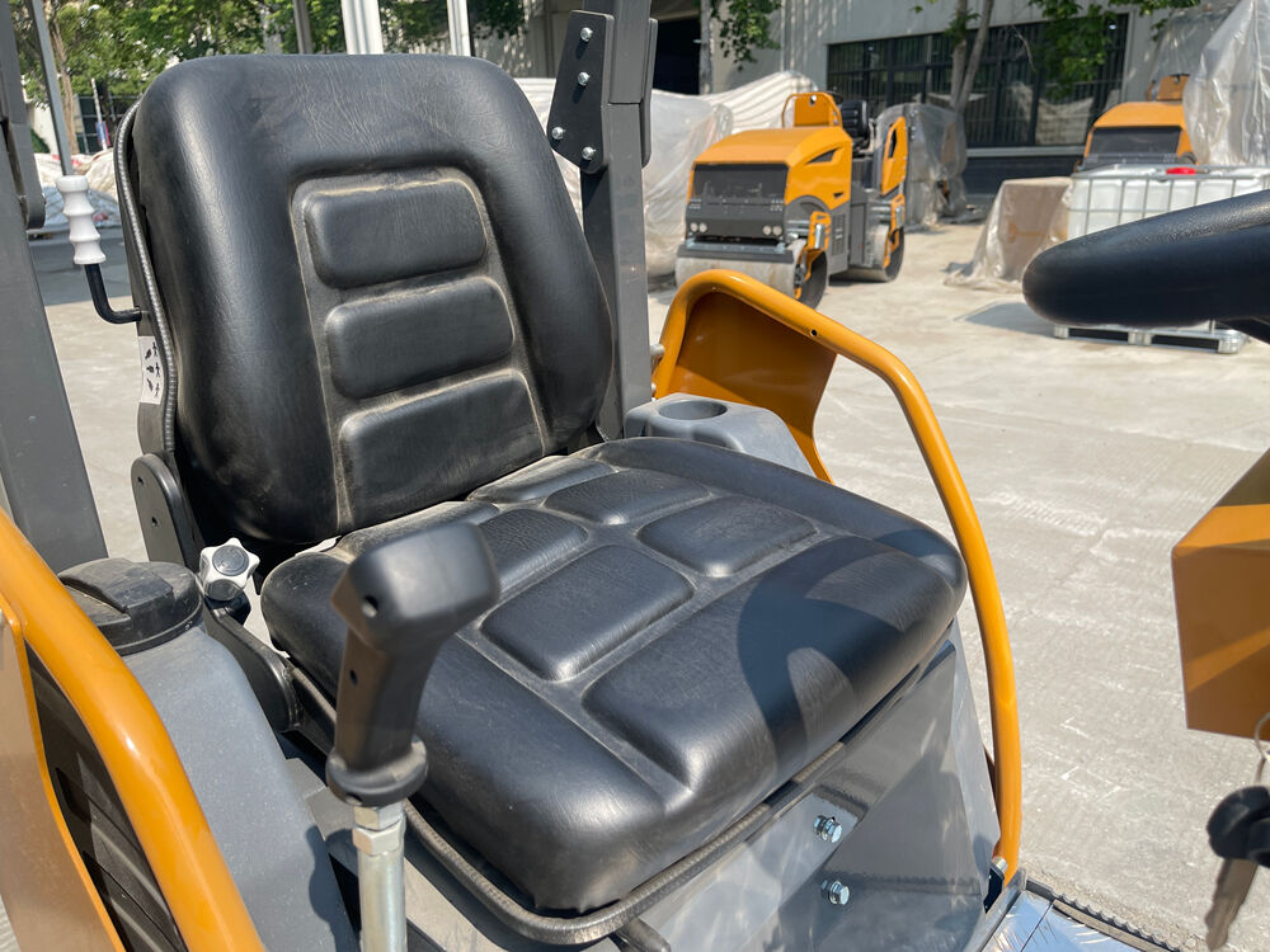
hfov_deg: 67.3
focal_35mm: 26
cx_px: 635
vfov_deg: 53.1
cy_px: 476
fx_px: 954
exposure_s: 1/2123
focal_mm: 5.1
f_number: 1.6
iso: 32
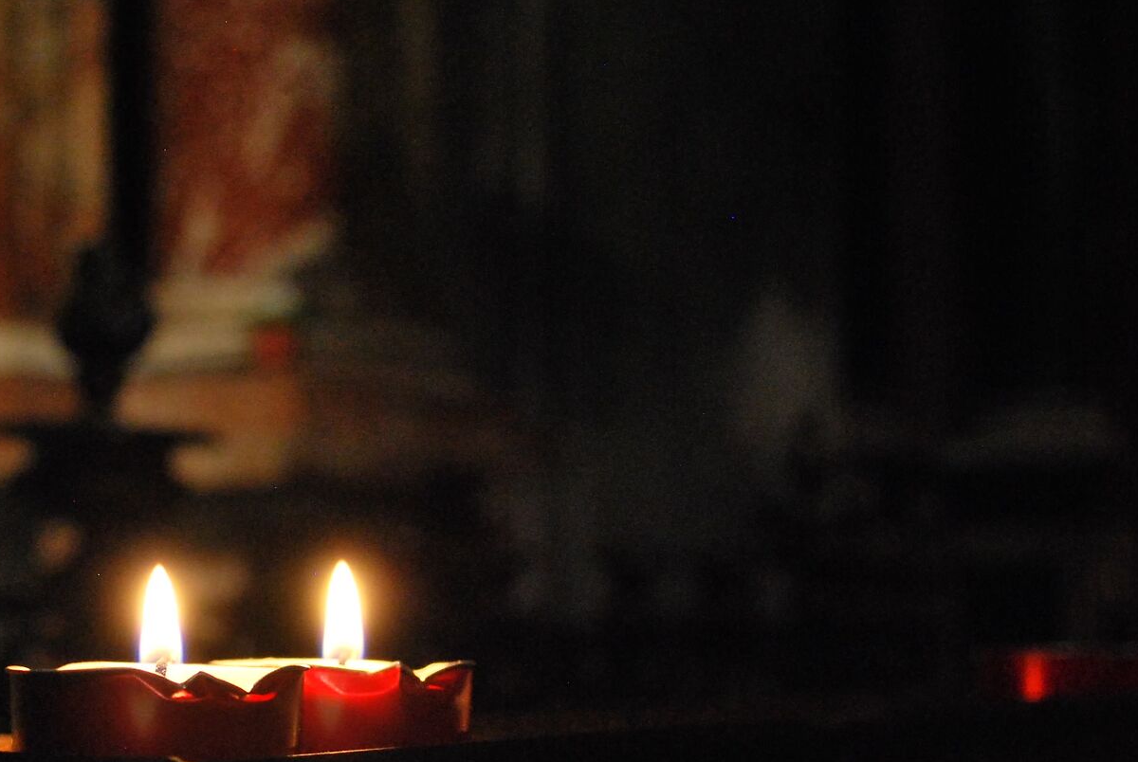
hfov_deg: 27.4
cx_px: 217
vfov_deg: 18.7
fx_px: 2279
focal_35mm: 72
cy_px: 653
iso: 800
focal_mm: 24
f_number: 4.2
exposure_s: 1/25
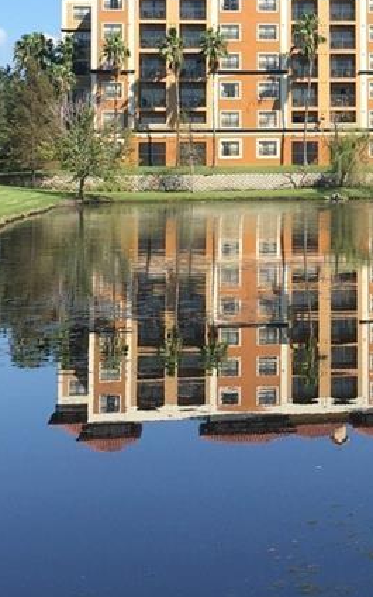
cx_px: 439
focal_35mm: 87
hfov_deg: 14.6
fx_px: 1415
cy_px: 80
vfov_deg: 23.3
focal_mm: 4.15
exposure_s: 1/1236
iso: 32
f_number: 2.2
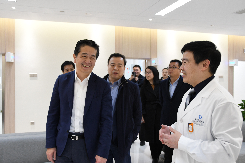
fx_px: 225
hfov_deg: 57.2
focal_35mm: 33
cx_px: 122
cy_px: 82
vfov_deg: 40.0
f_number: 4
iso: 1600
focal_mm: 22
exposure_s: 1/60
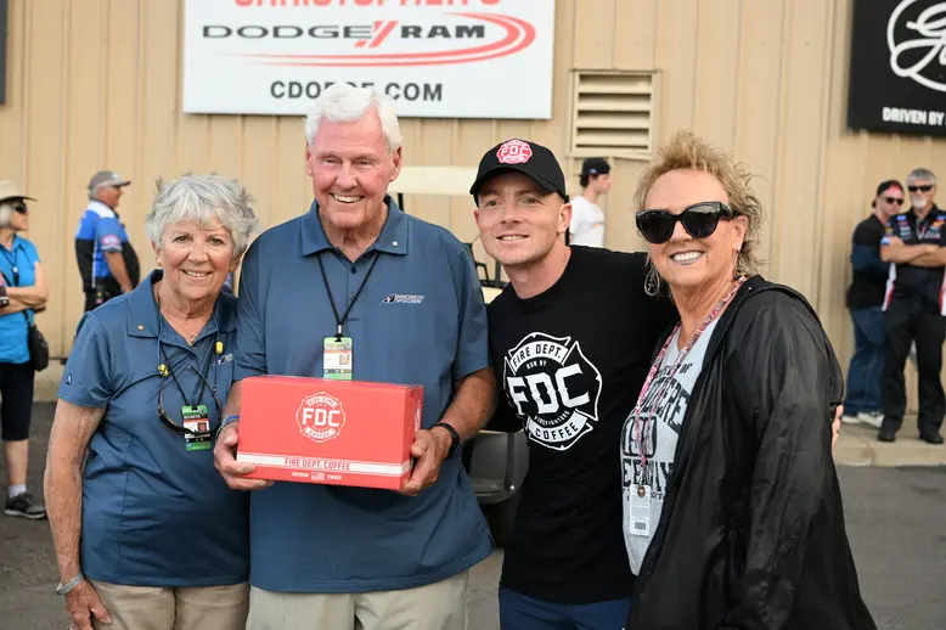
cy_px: 315
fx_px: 1366
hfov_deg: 38.2
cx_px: 473
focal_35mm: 52
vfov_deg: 26.0
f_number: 5.6
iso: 400
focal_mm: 52
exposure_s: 1/200
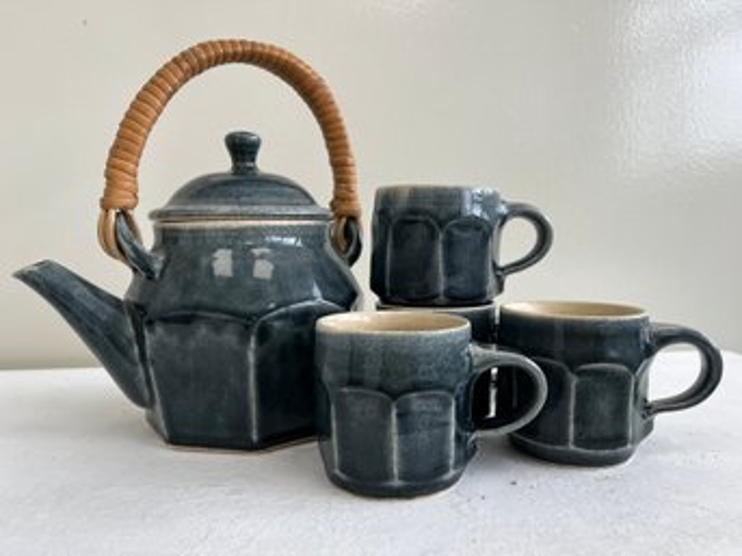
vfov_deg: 53.0
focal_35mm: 26
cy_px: 278
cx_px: 371
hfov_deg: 67.3
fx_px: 557
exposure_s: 1/120
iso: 40
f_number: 1.6
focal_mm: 5.1
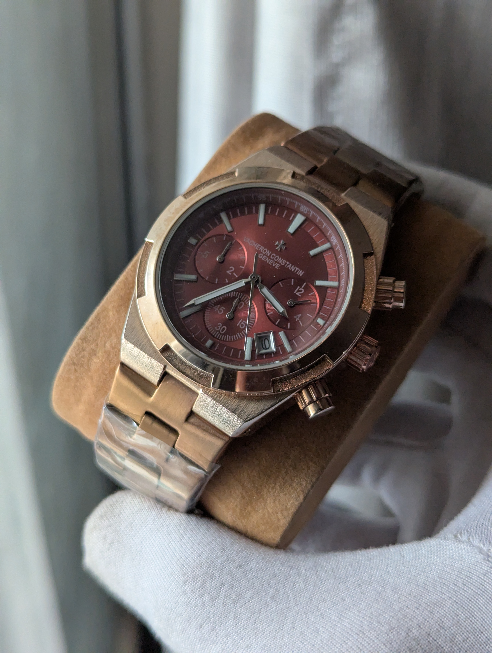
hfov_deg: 30.3
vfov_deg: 39.6
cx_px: 246
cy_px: 326
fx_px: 907
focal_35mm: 48
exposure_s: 1/179
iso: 587
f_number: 1.85
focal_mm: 6.81
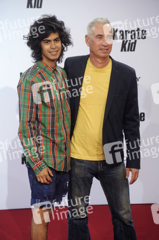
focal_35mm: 130
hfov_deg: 10.5
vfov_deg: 15.8
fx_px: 863
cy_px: 120
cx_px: 80
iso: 640
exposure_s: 1/250
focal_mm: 130
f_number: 5.6
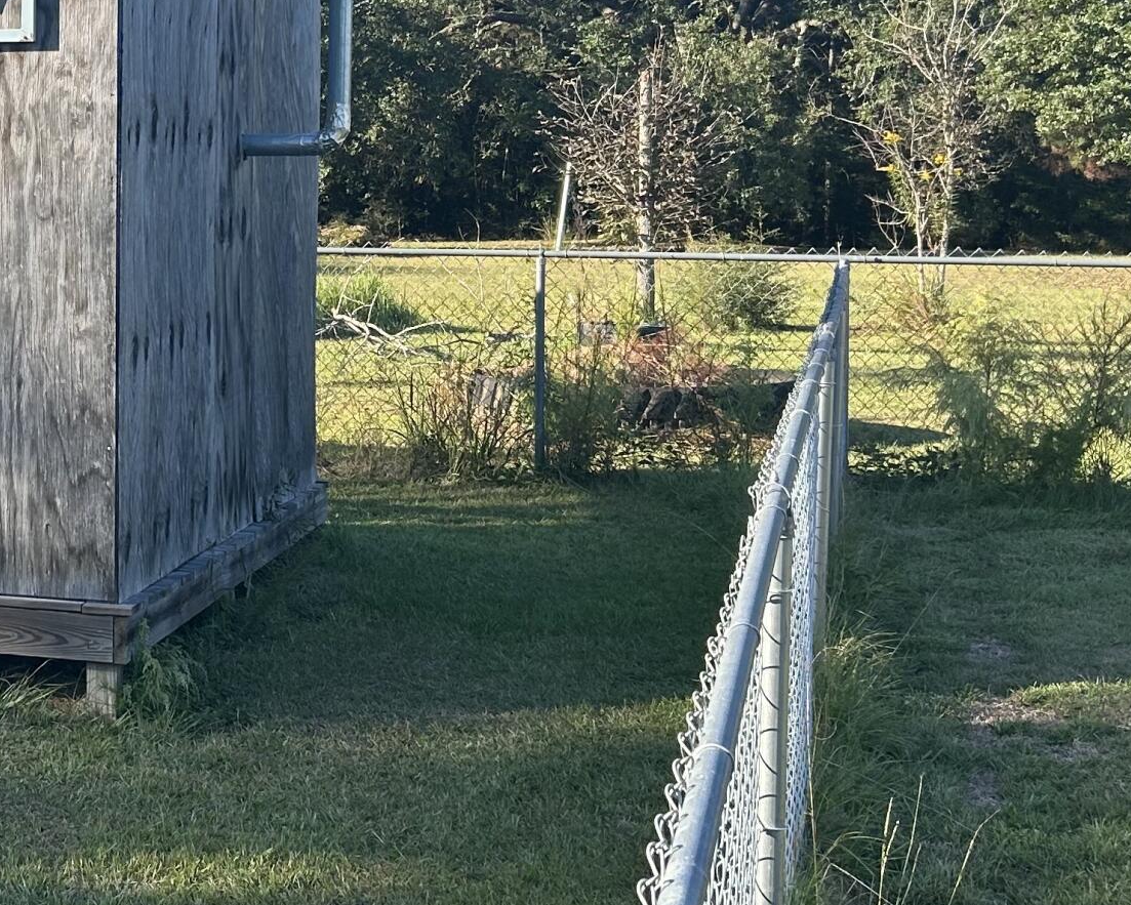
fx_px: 2310
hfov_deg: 25.6
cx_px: -93
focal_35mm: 69
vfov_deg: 21.9
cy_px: 196
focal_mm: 5.7
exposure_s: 1/1468
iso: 50
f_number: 1.5
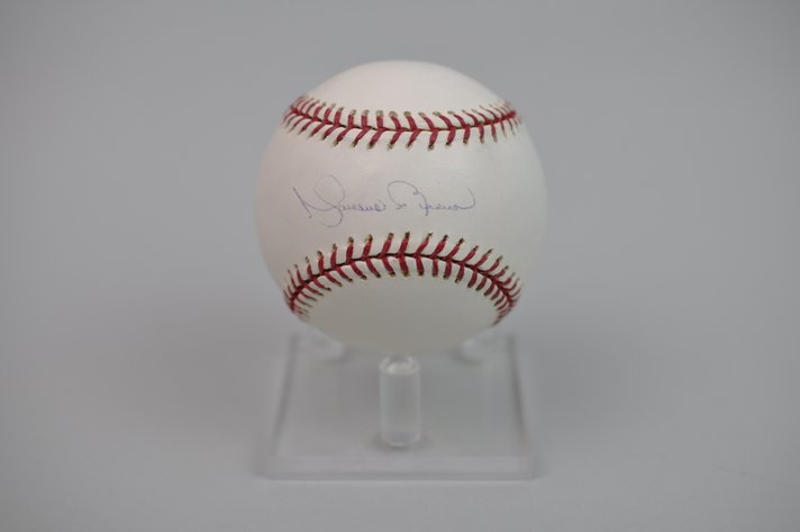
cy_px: 266
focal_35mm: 60
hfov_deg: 33.4
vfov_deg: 22.6
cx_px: 400
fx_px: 1332
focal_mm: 40
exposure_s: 1/60
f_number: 4
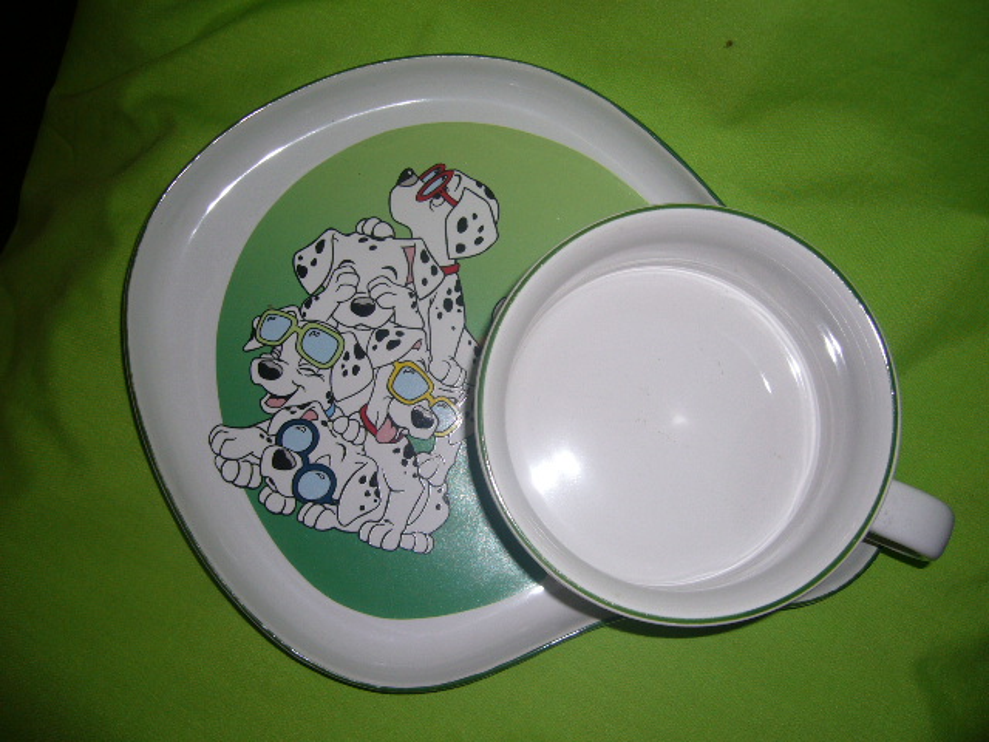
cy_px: 371
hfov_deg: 52.6
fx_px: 1000
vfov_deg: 40.7
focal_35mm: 35
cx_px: 494
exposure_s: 1/60
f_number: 2.8
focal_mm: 5.8
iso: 80
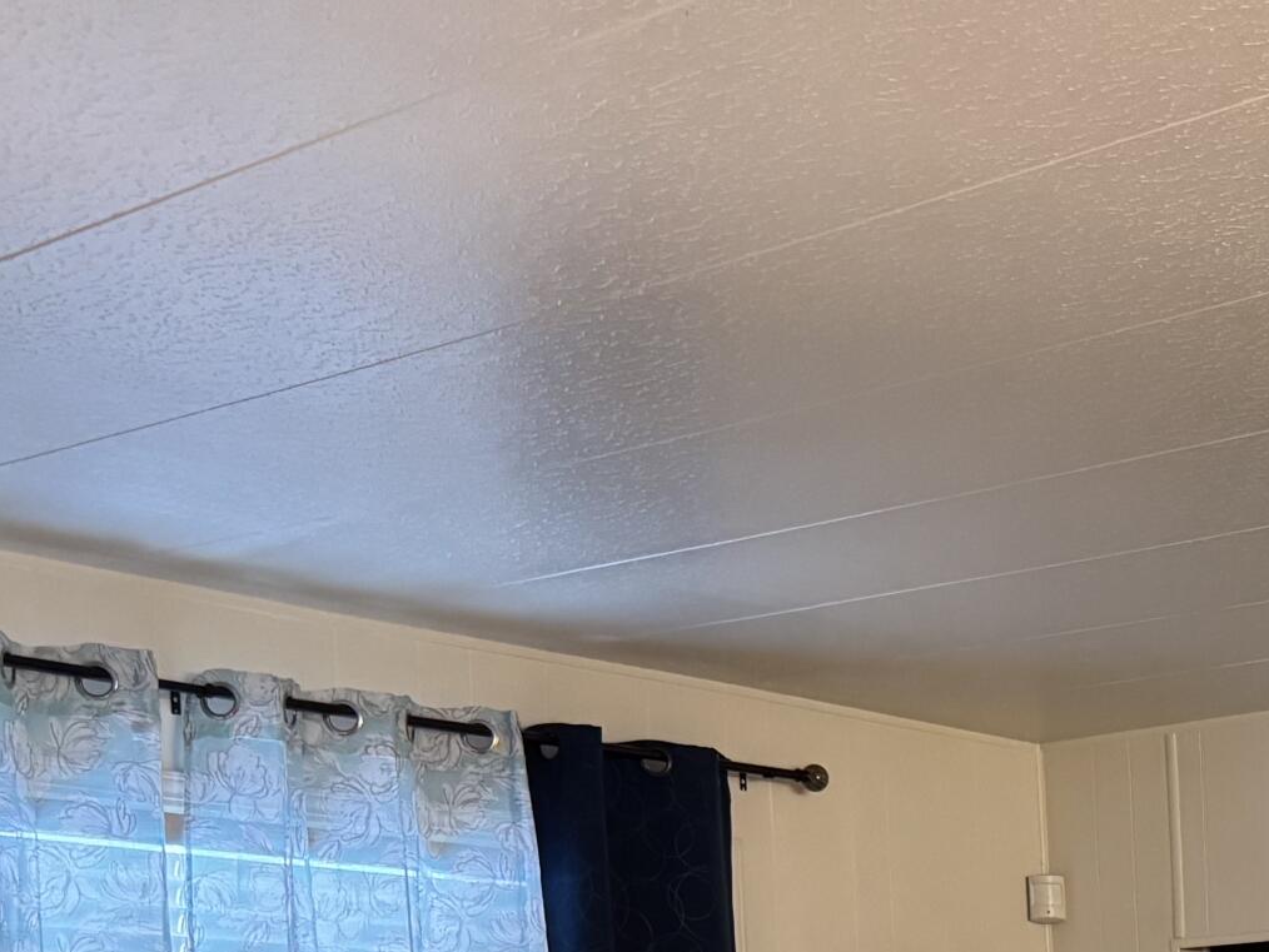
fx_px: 2603
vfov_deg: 18.6
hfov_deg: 24.6
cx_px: 1556
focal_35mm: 71
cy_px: 1387
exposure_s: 1/60
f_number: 1.78
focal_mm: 6.76
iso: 500
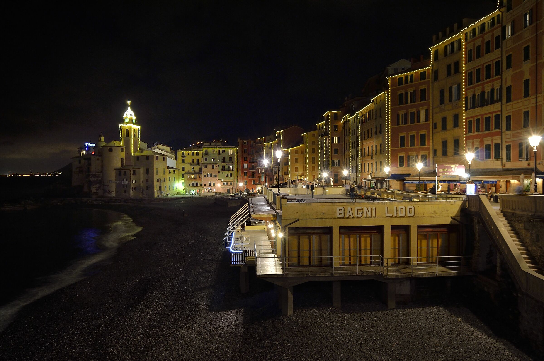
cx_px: 272
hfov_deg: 64.7
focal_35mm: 28
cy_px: 180
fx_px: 430
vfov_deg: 45.5
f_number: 7.1
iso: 400
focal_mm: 19
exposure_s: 1
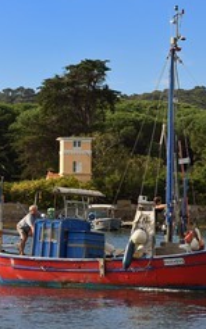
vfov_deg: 11.8
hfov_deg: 7.4
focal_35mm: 177
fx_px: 1591
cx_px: 198
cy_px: 153
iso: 200
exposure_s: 1/320
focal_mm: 98
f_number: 10
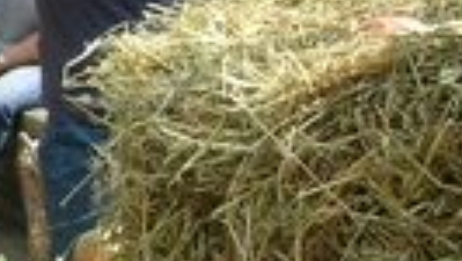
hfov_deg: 11.2
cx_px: -399
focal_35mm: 177
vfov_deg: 6.9
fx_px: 2170
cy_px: 90
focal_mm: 6
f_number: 4.9
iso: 50
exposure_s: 1/128
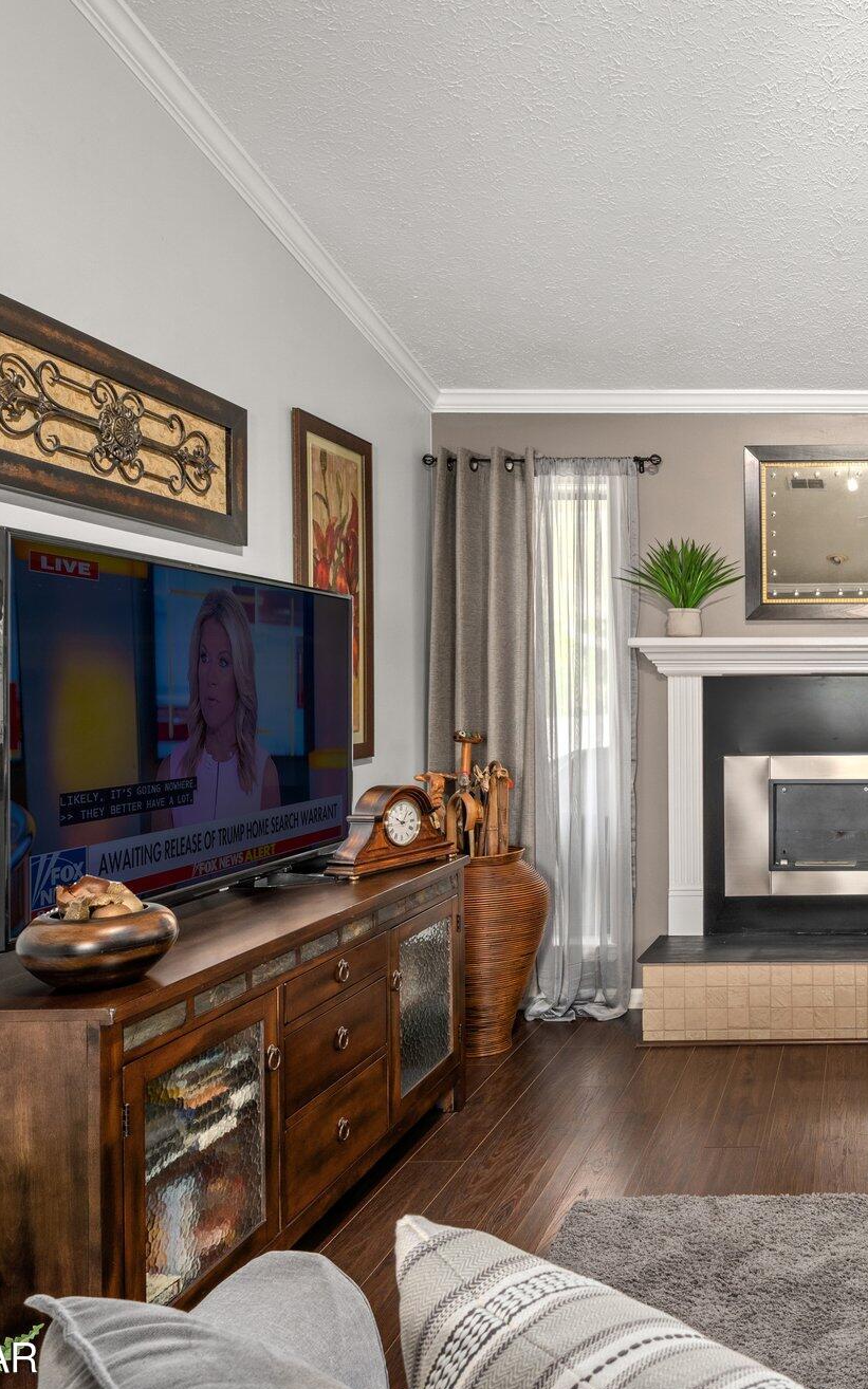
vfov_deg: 68.4
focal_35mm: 27
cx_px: 878
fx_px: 1022
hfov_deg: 40.1
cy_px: 702
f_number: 9
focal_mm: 17
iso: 500
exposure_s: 1/1.25
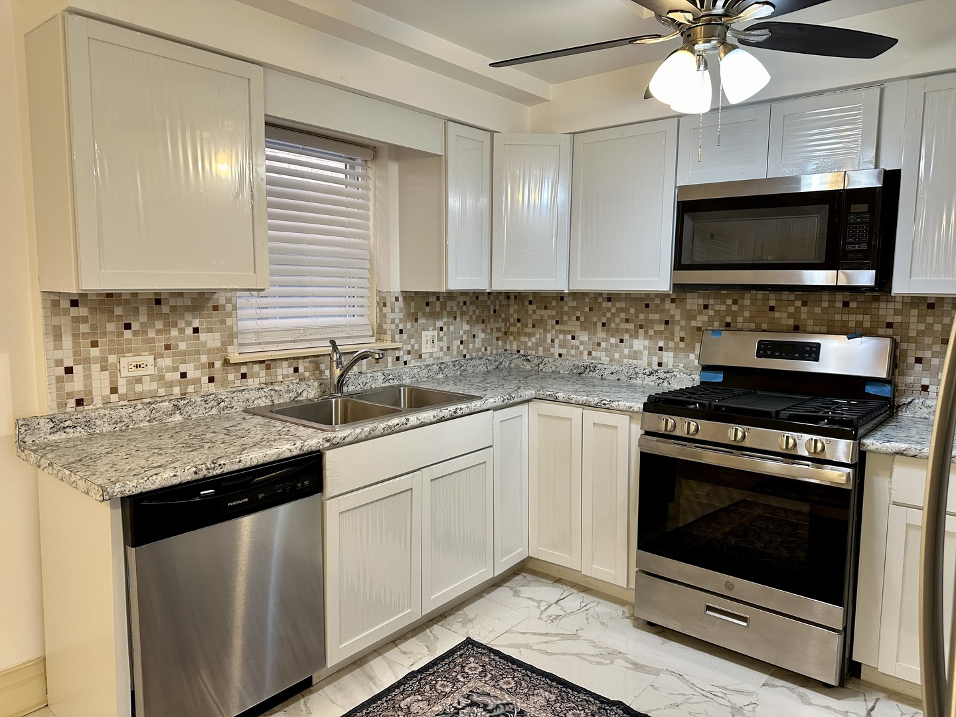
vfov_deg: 56.8
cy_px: 358
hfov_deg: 71.6
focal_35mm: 24
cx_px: 478
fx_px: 663
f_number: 1.78
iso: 160
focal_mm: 6.86
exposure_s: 1/60
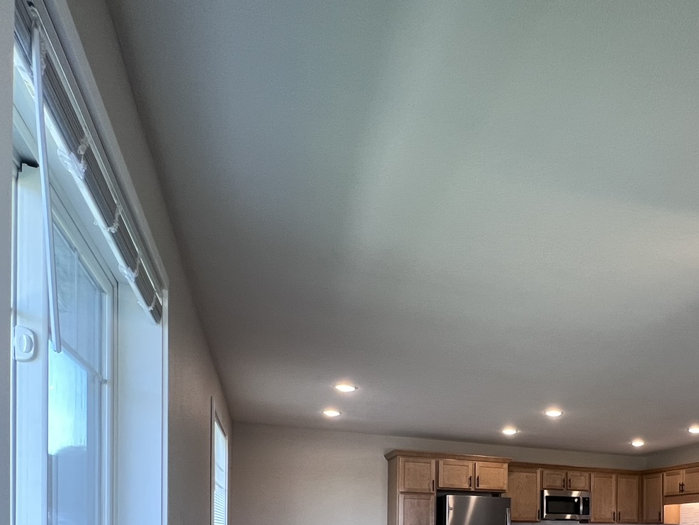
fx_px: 545
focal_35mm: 27
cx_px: 608
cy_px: 530
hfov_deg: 57.6
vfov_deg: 43.6
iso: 160
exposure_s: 1/120
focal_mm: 1.57
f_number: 1.8
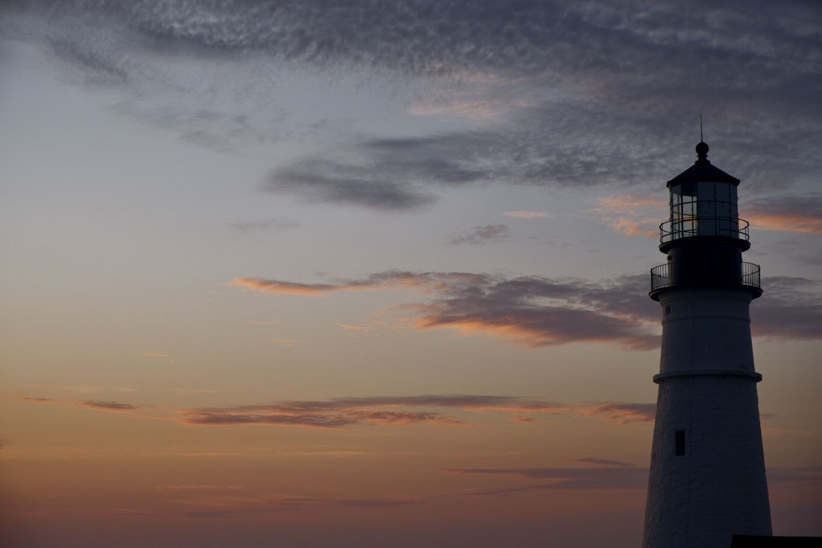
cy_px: 274
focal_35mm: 73
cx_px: 411
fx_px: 1667
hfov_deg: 27.7
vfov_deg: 18.7
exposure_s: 1/280
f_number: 5.6
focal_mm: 48.4
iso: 400
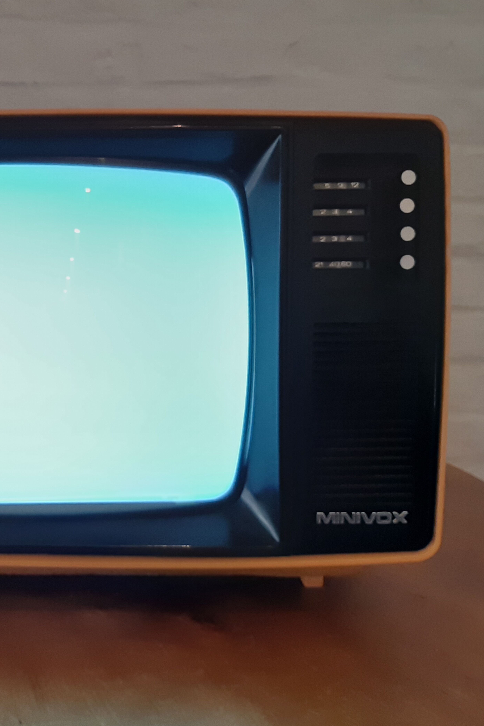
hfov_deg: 33.8
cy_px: 358
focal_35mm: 38
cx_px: 85
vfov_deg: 50.7
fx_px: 766
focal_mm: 3.93
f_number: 1.7
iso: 100
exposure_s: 1/50
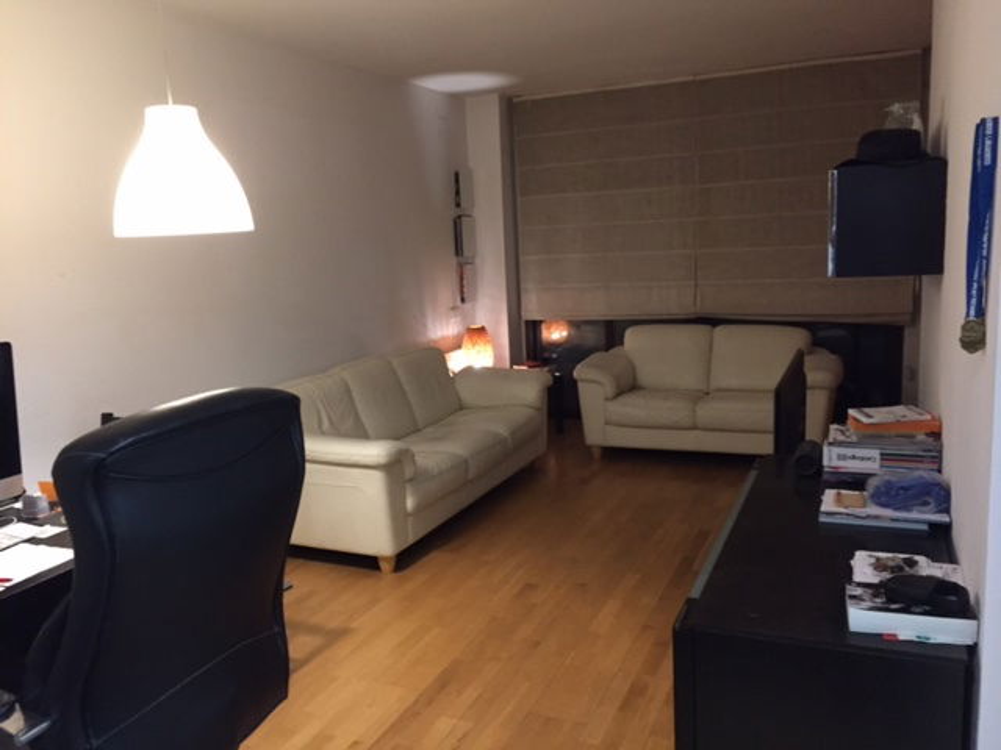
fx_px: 839
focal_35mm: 29
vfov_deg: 48.2
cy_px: 375
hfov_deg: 61.7
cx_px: 500
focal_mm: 4.15
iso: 250
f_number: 2.2
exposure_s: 1/17
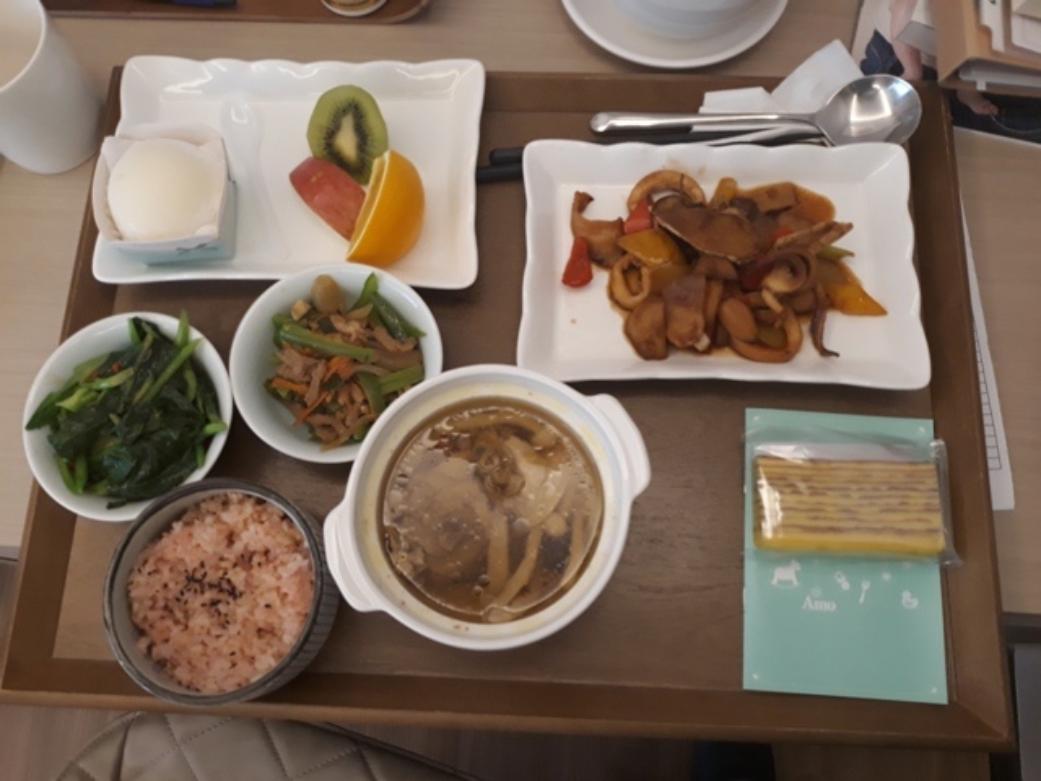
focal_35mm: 27
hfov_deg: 65.3
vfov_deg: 51.4
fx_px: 812
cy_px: 390
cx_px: 520
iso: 125
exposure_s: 1/40
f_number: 1.7
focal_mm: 3.71
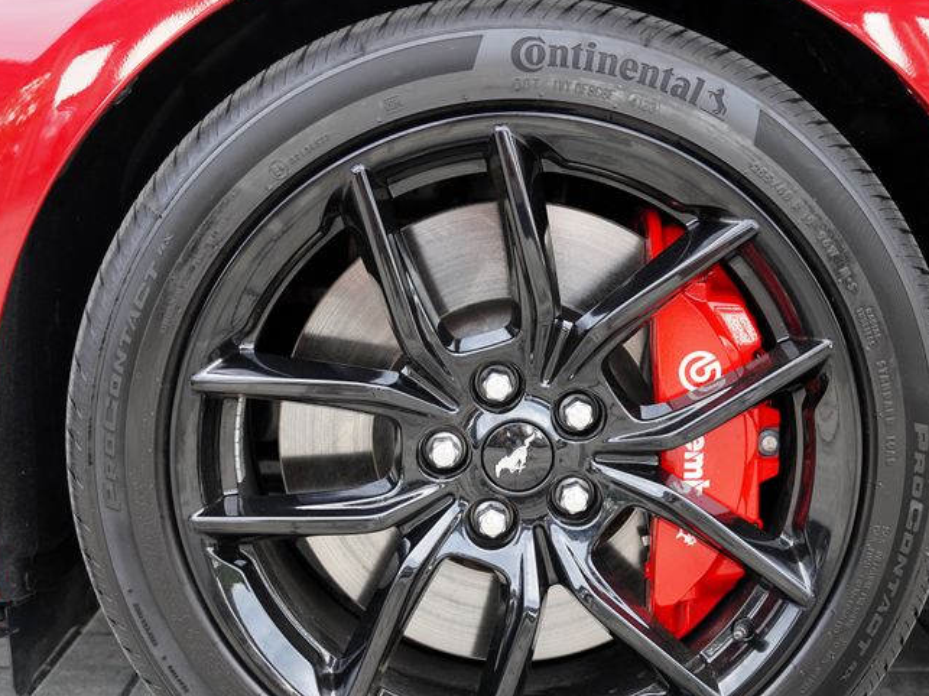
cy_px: 428
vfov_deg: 29.6
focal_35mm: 49
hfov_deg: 38.9
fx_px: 1315
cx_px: 523
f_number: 3.5
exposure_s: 1/160
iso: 1600
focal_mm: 32
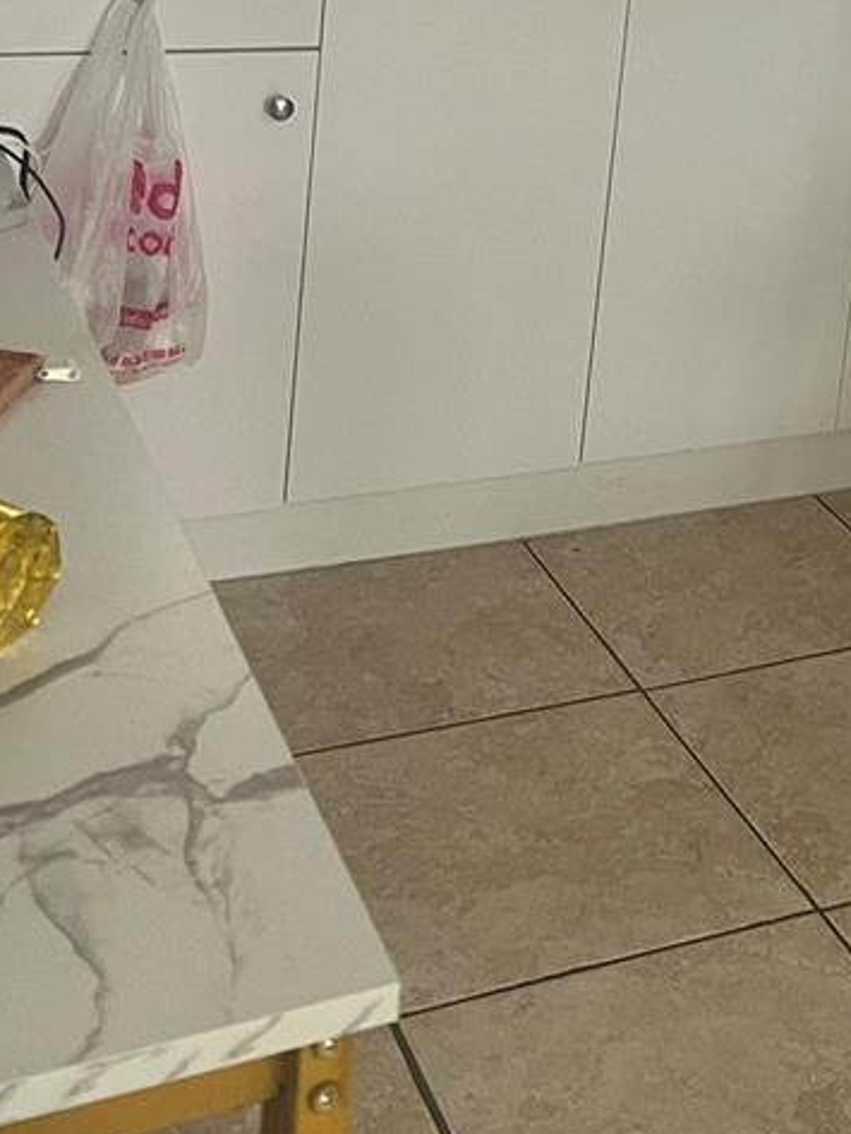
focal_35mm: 66
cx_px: 880
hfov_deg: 21.4
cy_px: -43
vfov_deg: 27.4
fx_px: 2162
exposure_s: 1/60
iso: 200
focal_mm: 5.7
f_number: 1.5
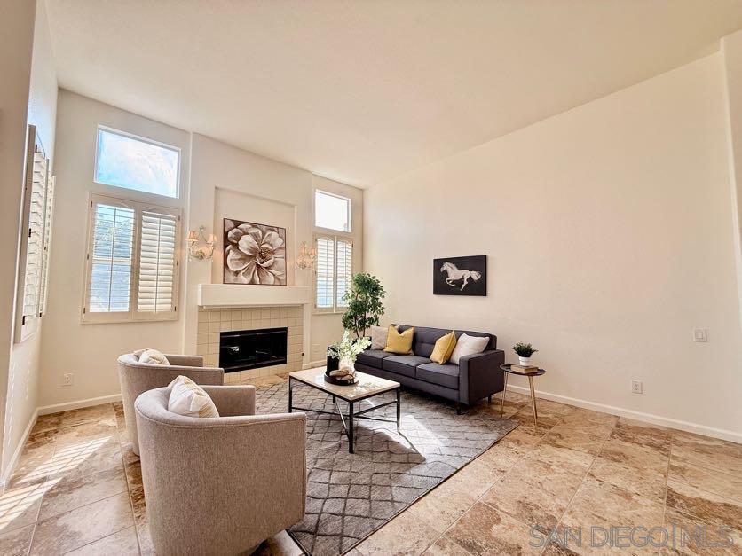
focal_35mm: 14
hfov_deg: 102.1
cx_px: 371
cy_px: 278
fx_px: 300
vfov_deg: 85.7
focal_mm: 2.22
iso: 64
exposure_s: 1/234
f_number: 2.2
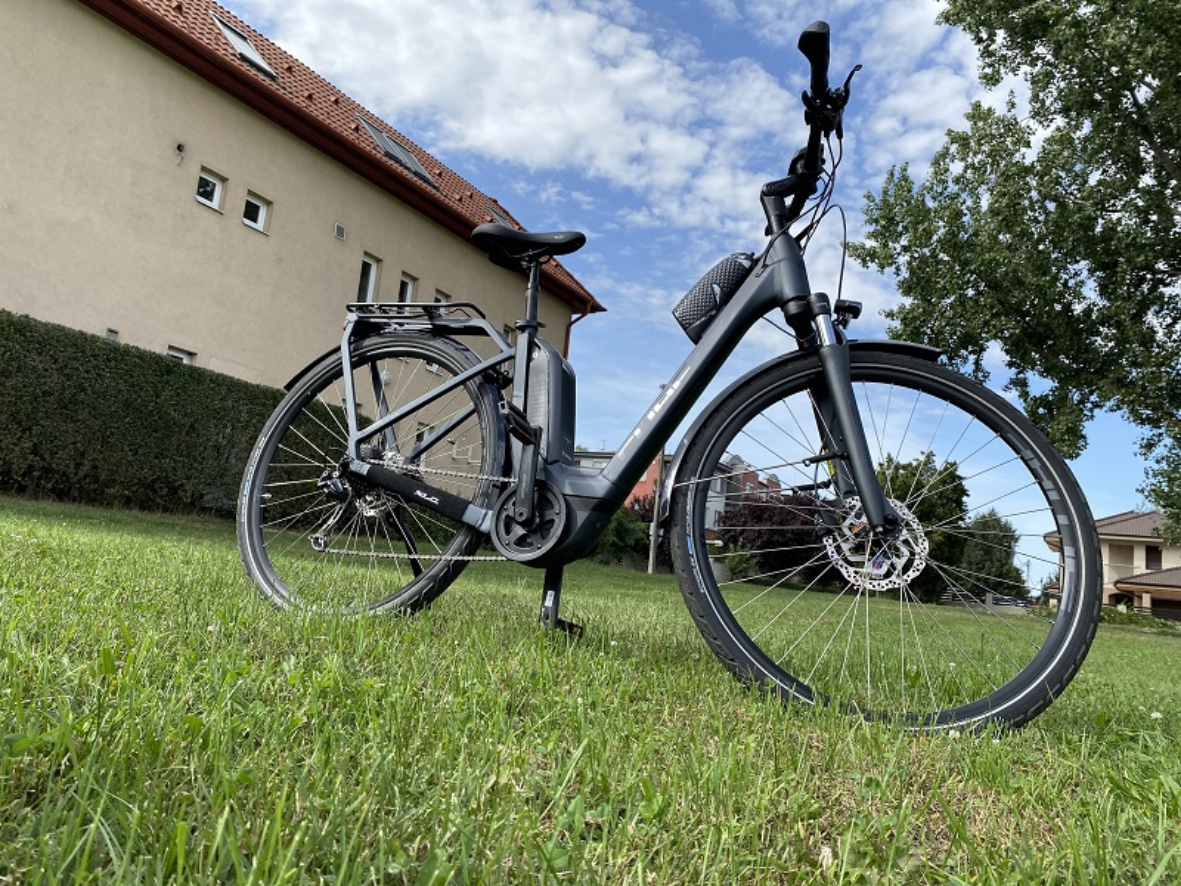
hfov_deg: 67.3
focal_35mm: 26
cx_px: 590
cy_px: 443
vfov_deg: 53.1
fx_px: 887
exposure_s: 1/1608
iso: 32
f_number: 1.8
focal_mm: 4.25
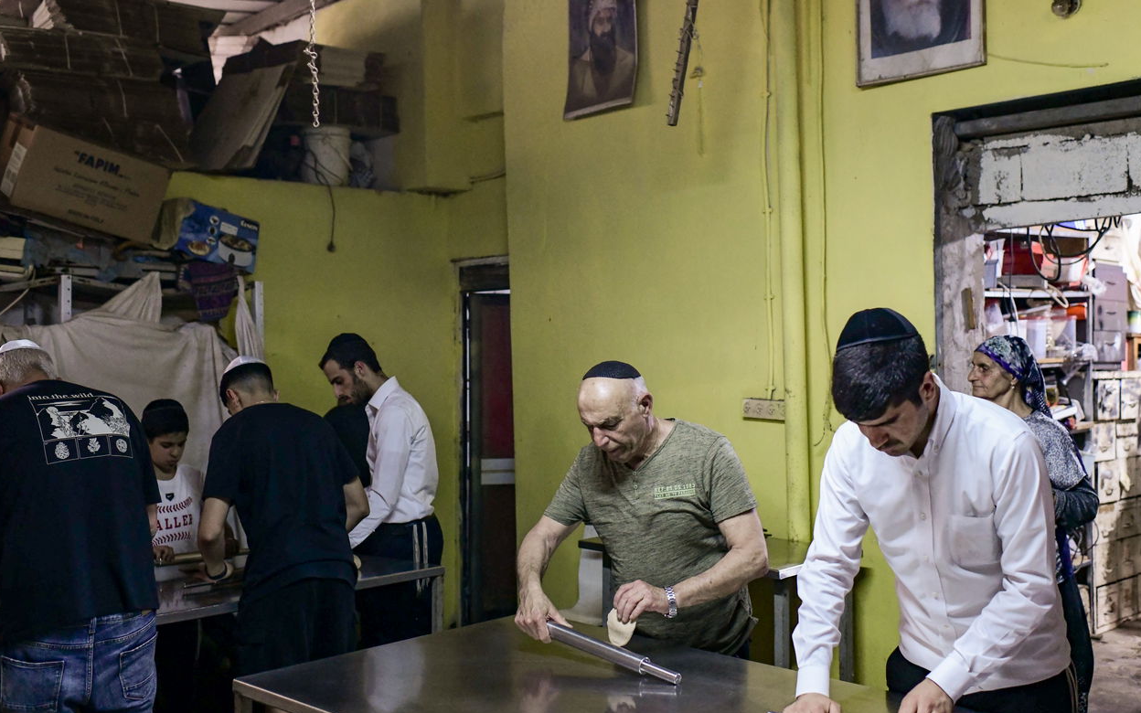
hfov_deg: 49.3
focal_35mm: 40
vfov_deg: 32.0
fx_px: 1244
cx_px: 599
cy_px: 346
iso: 5000
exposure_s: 1/250
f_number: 3.5
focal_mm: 35
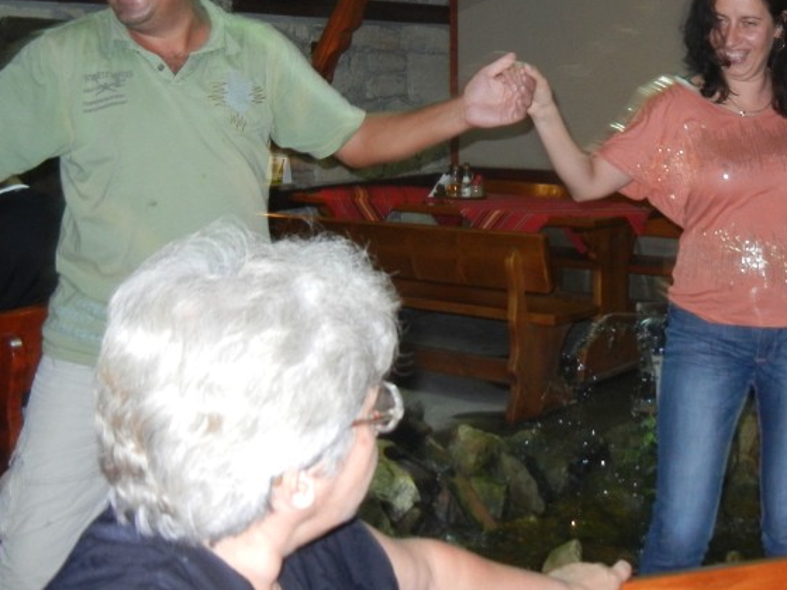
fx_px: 1250
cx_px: 549
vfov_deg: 26.1
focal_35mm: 55
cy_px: 117
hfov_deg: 34.5
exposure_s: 1/30
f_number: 3.5
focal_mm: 5.4
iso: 400
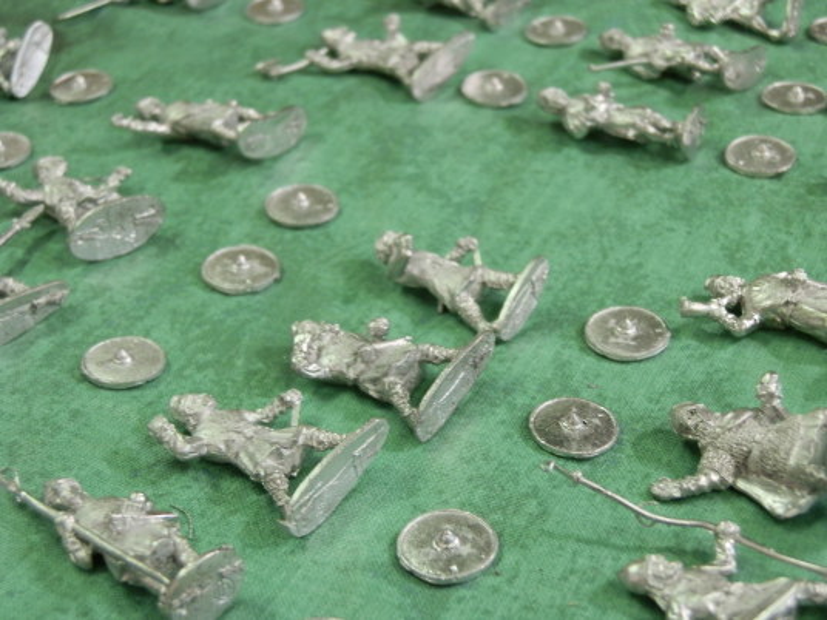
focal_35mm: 61
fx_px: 1457
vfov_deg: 24.0
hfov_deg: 31.7
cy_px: 310
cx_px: 414
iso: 200
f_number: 3.7
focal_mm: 10.99
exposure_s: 1/15
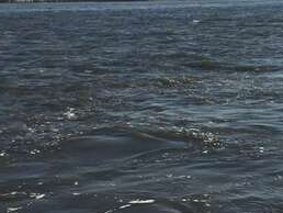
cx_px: 325
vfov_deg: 15.4
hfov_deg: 19.4
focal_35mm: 96
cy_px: 66
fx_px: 786
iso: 25
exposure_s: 1/2398
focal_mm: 3.3
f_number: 2.4
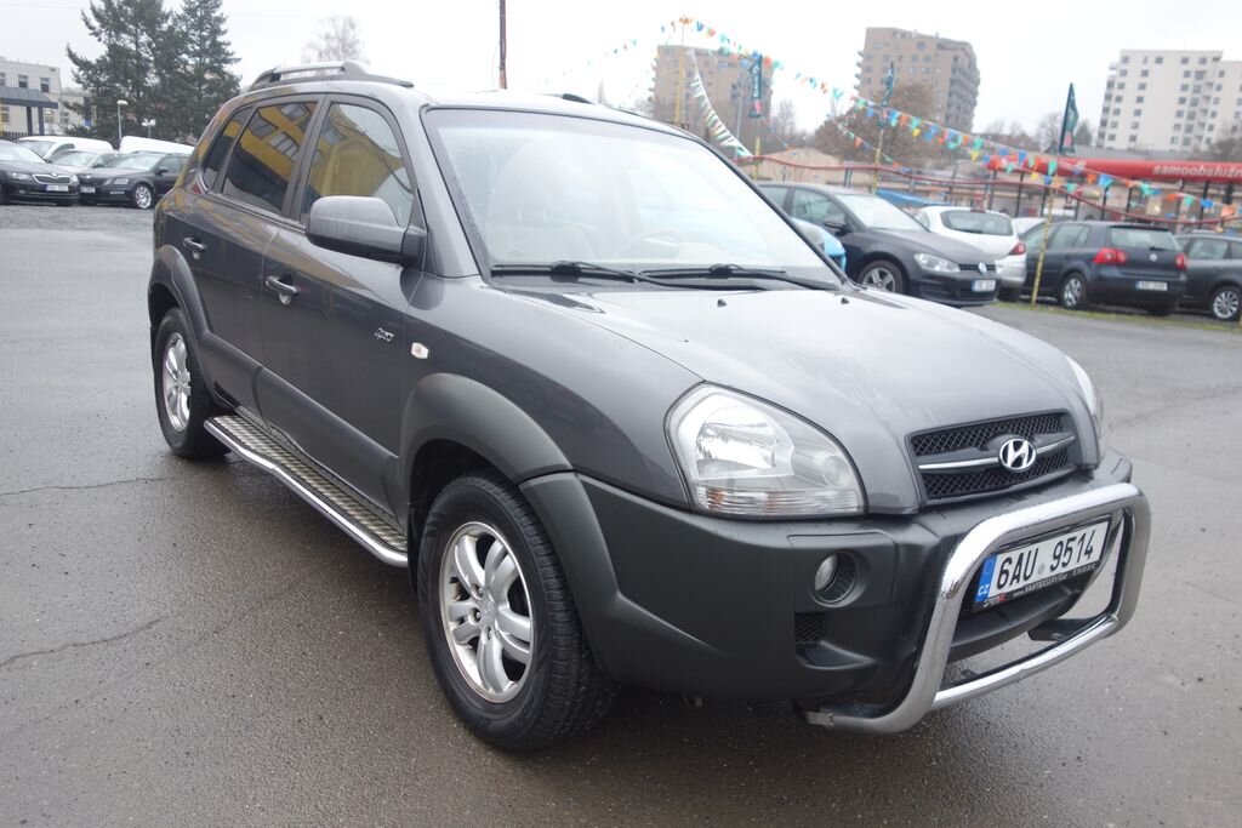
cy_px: 414
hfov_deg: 65.5
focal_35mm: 28
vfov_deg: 46.4
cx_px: 621
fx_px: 966
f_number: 2.2
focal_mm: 10.4
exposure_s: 1/100
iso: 125
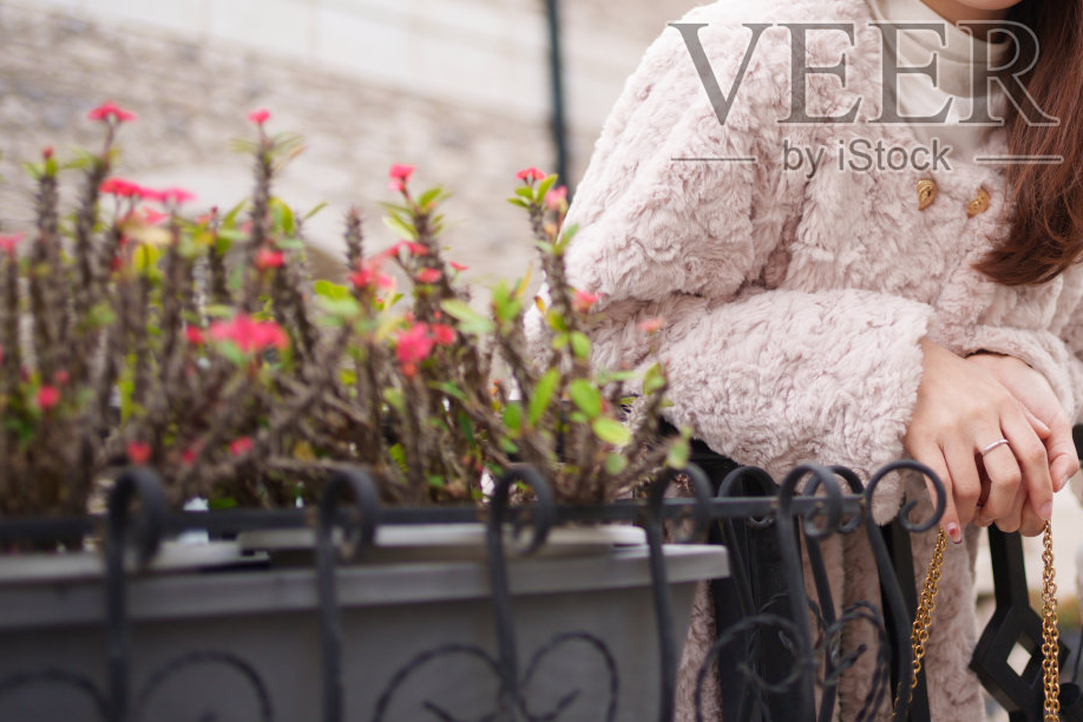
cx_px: 865
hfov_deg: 32.0
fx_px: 1835
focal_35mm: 61
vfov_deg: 21.9
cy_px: 102
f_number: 1.8
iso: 100
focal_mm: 35
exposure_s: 1/640
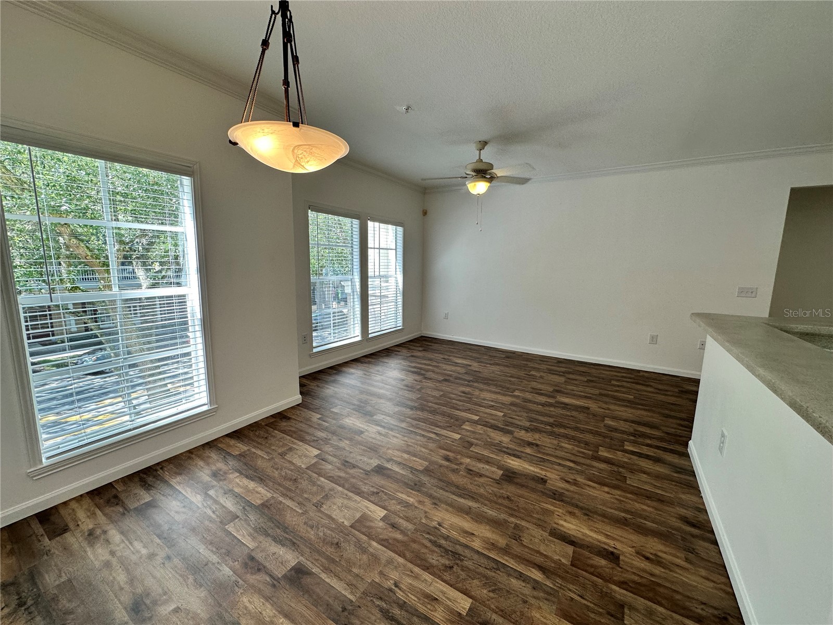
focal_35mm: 14
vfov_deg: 85.7
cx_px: 416
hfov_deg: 102.1
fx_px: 337
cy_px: 312
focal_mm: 2.22
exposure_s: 1/120
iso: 64
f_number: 2.2
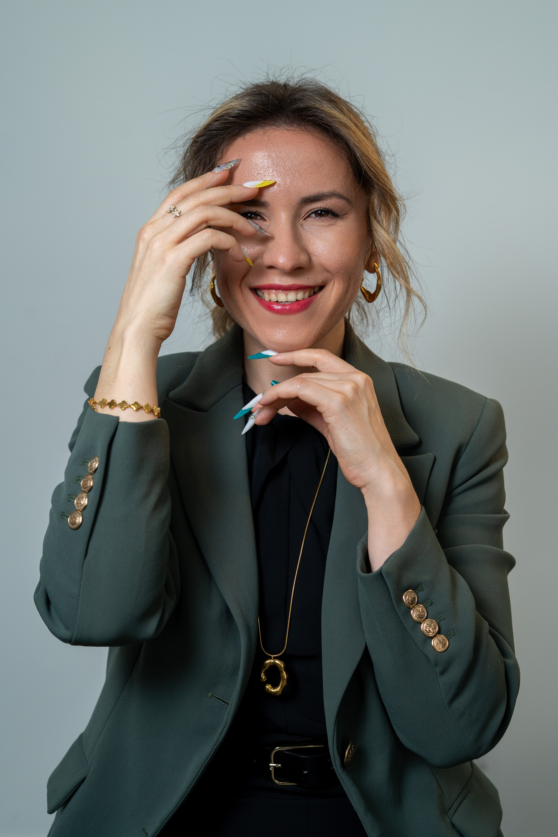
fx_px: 1162
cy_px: 418
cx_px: 279
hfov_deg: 27.0
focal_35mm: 50
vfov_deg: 39.6
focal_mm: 50
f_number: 4
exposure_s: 1/250
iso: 160
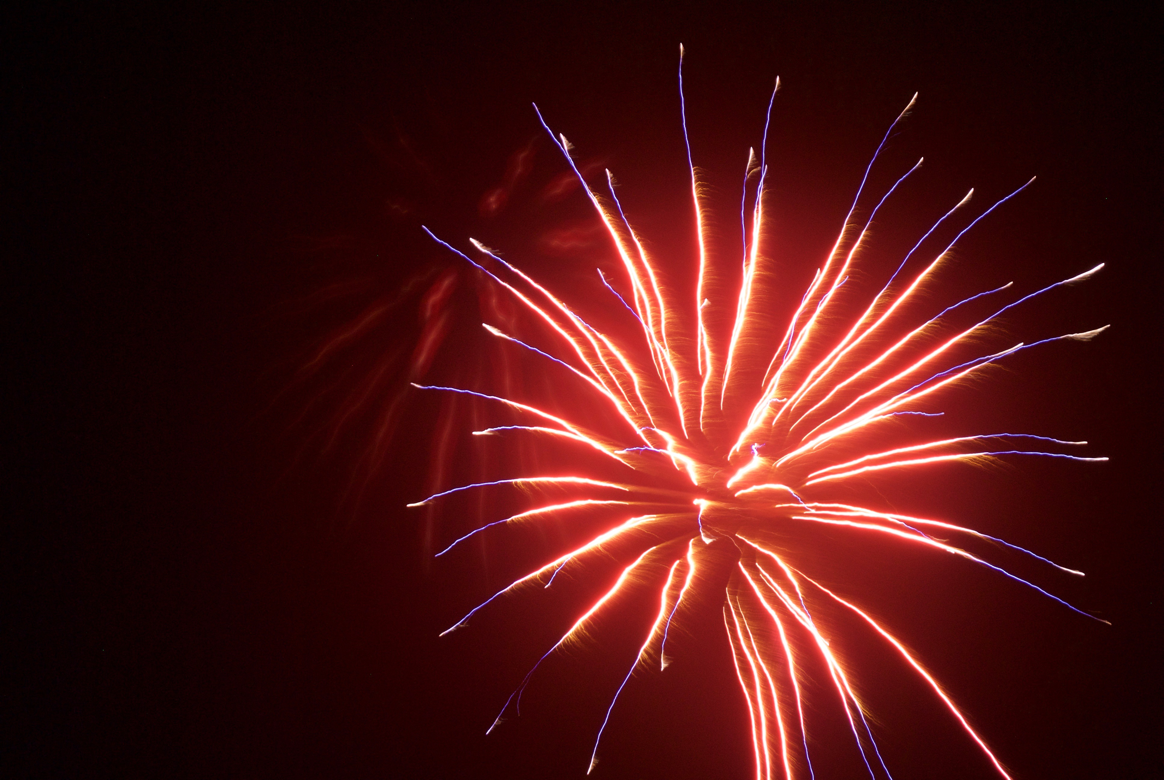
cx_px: 582
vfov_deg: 16.6
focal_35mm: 82
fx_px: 2671
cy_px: 390
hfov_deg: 24.6
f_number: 5.6
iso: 400
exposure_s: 1/1.3
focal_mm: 55
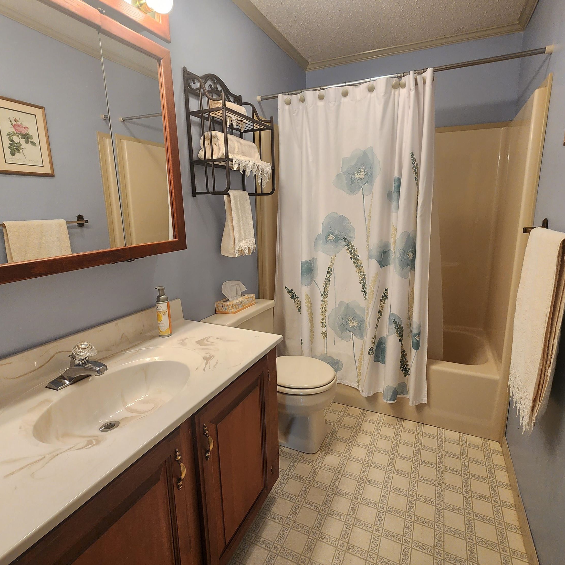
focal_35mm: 16
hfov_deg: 87.4
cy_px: 273
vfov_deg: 87.4
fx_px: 295
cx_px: 297
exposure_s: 1/60
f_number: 2.2
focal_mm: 2.2
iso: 160
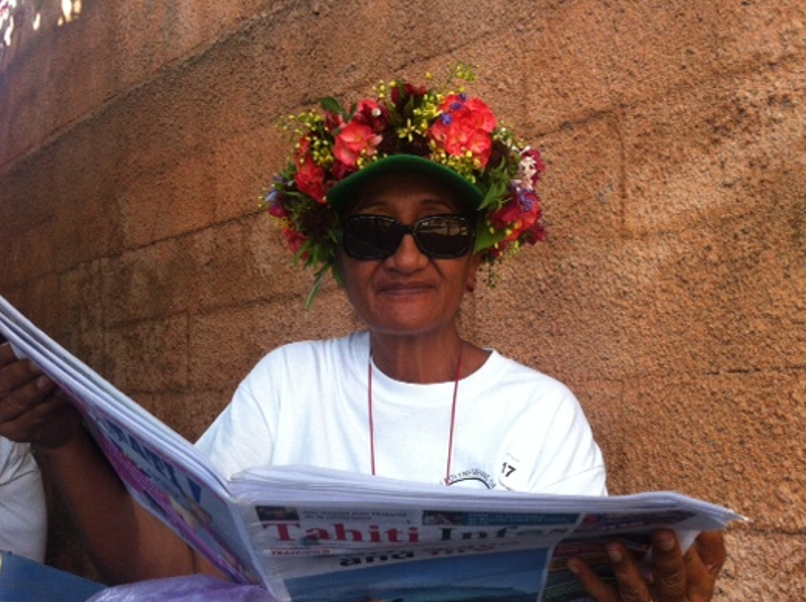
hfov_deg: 43.8
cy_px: 333
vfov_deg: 33.5
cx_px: 464
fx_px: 1000
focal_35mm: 43
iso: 125
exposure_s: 1/120
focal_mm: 3.85
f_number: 2.8
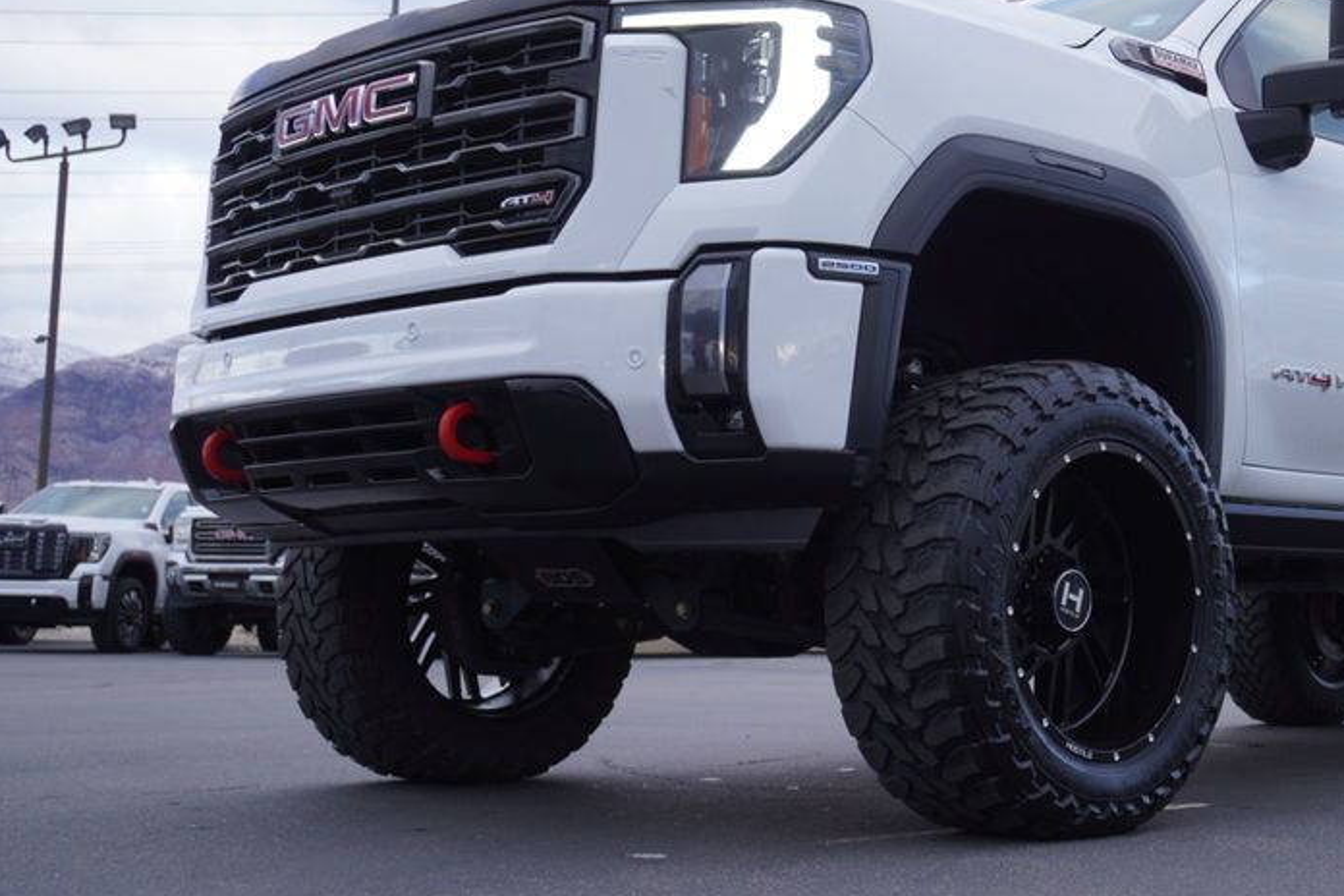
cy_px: 326
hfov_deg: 36.8
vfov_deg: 25.4
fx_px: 1979
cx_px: 983
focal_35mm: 53
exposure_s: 1/80
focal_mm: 24
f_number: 4.5
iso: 100
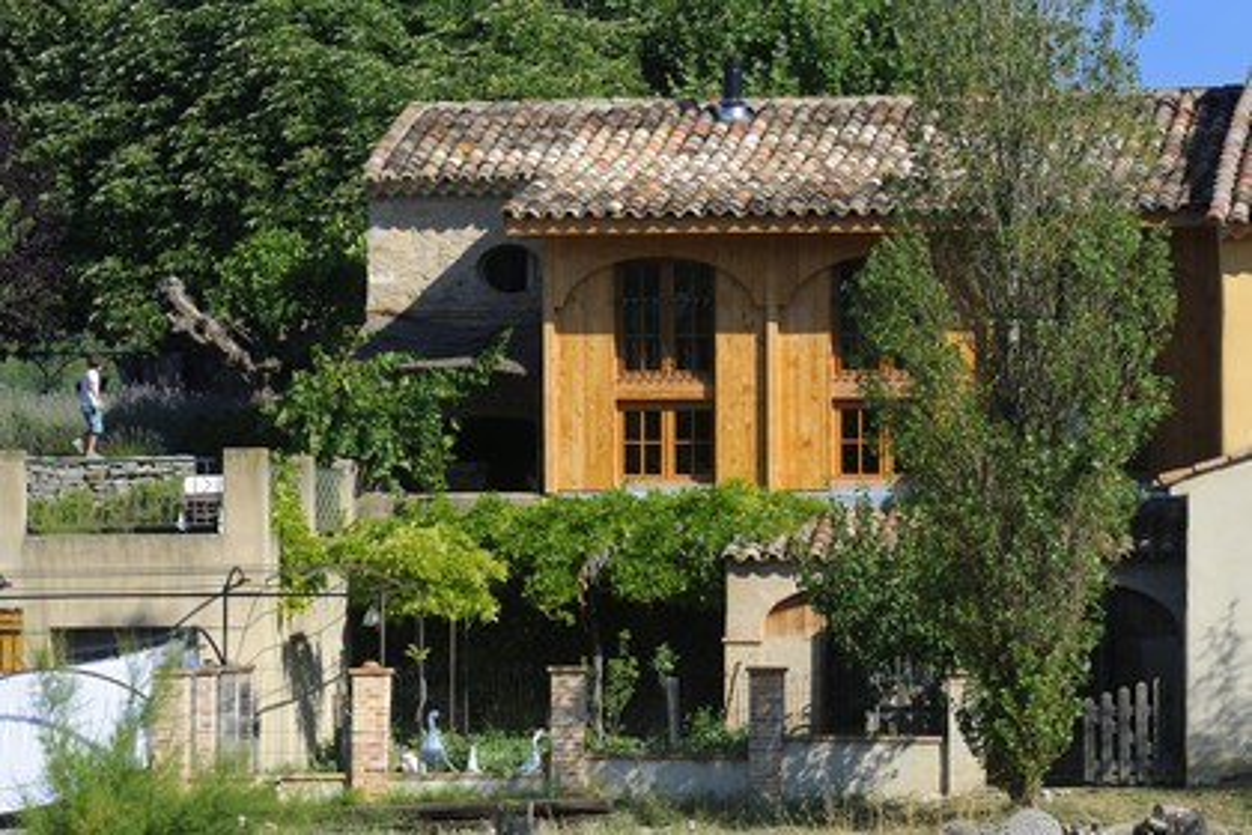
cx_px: 626
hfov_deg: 10.3
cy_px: 418
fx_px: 6955
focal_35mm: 200
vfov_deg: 6.9
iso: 200
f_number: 10
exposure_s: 1/200
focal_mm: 200
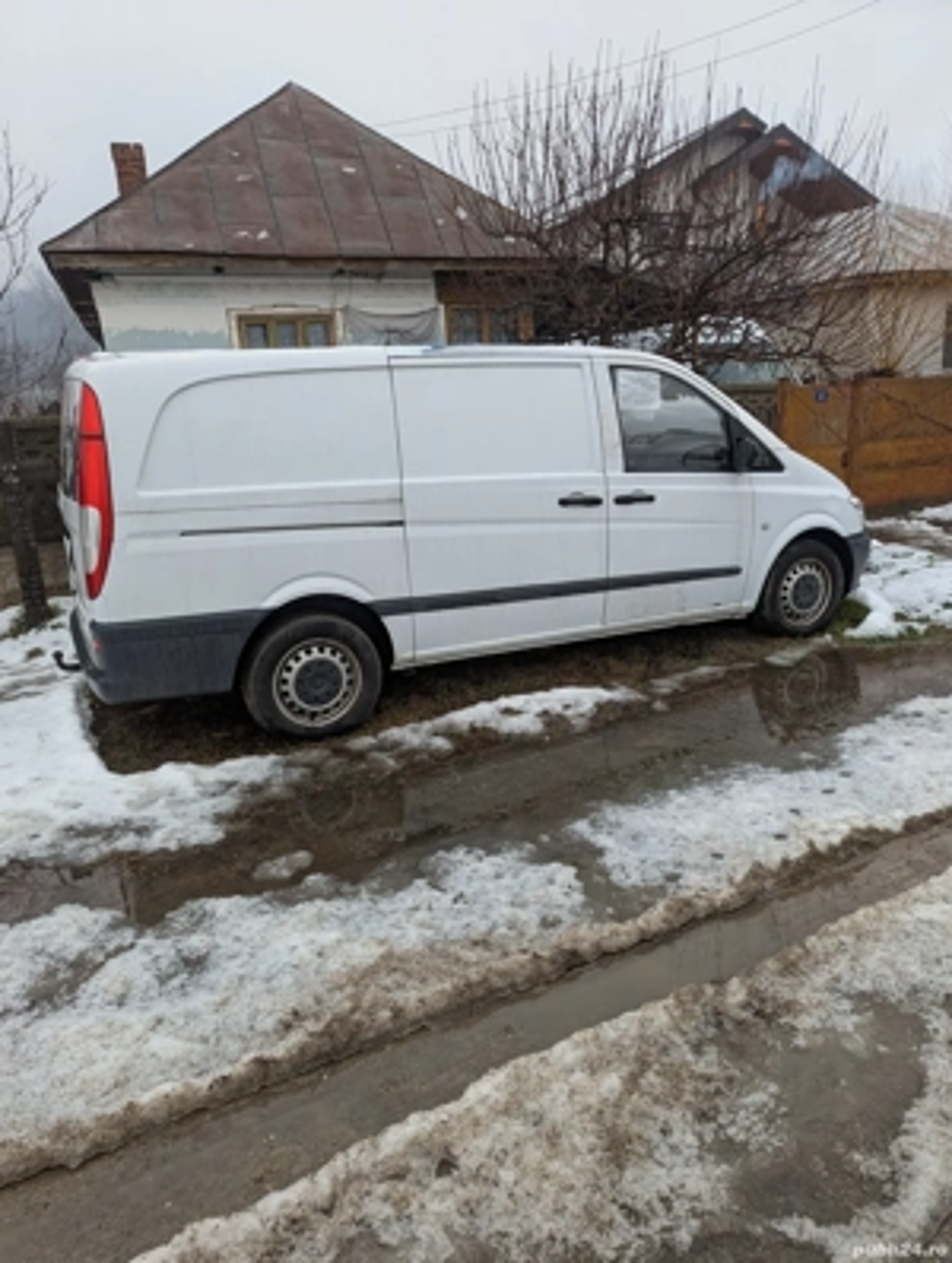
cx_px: 476
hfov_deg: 57.0
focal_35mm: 24
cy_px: 632
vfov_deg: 71.5
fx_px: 877
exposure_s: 1/453
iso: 47
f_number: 1.85
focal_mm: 6.81
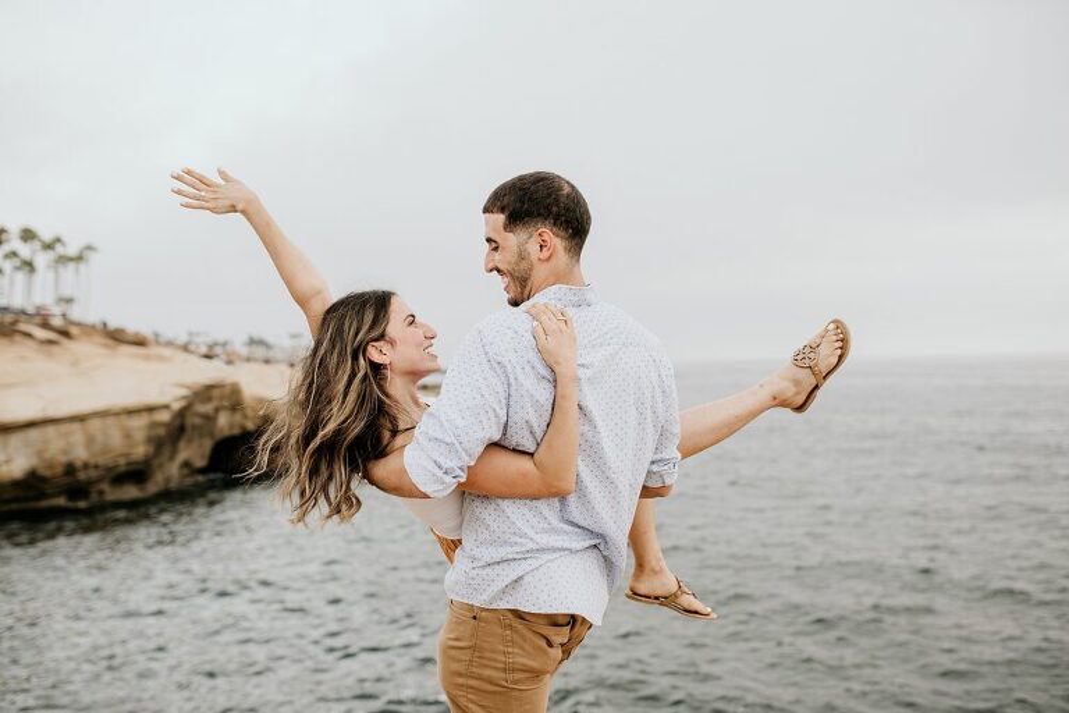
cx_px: 534
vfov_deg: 37.9
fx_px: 1039
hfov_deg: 54.4
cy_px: 356
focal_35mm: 35
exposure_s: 1/500
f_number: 2.2
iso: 640
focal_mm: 35
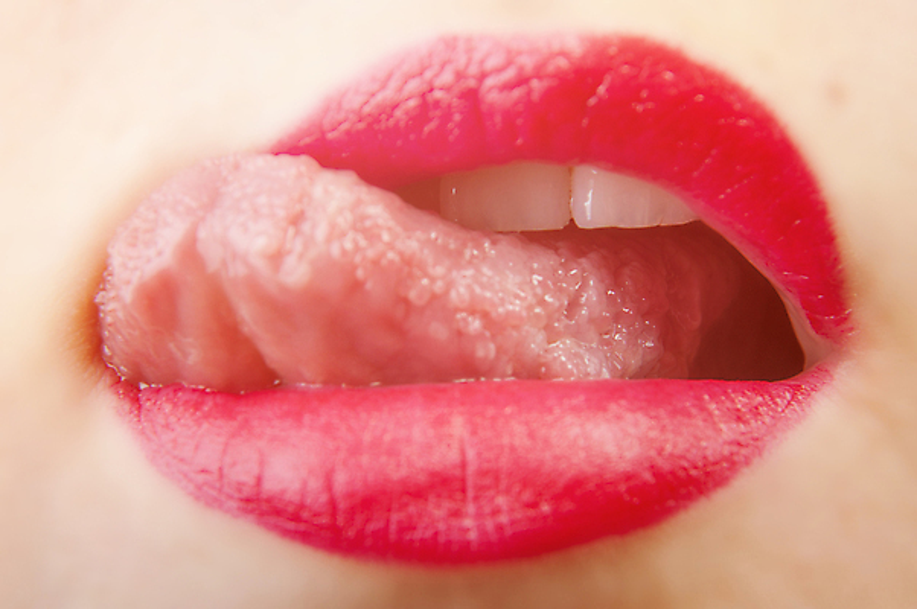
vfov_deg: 8.7
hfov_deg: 13.1
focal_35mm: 158
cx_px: 458
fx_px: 4007
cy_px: 304
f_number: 11
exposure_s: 1/125
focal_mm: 105
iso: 100
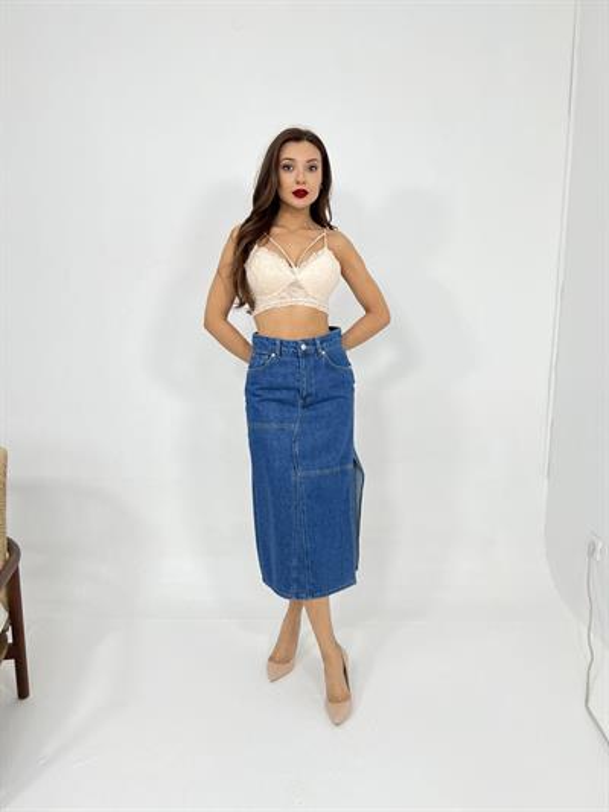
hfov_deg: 53.1
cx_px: 304
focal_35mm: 26
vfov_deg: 67.3
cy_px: 406
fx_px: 610
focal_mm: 5.7
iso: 40
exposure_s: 1/100
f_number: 1.5
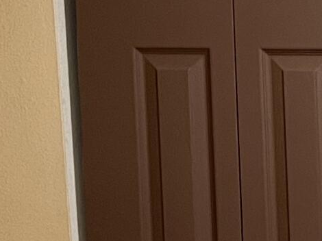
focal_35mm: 166
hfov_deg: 10.6
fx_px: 1543
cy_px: 353
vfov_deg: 8.7
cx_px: 708
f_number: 1.5
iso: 320
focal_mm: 5.7
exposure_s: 1/60
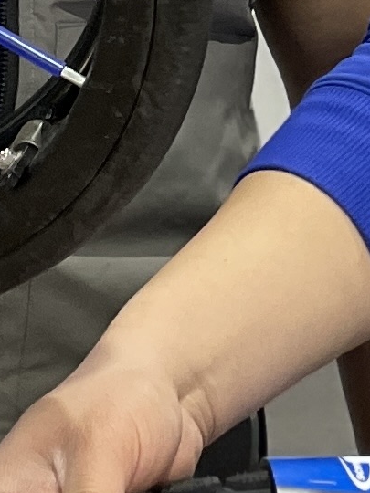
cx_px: 516
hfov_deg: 7.5
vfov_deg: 9.9
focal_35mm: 194
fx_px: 2765
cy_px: -263
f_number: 1.6
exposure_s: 1/100
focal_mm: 4.2
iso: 100
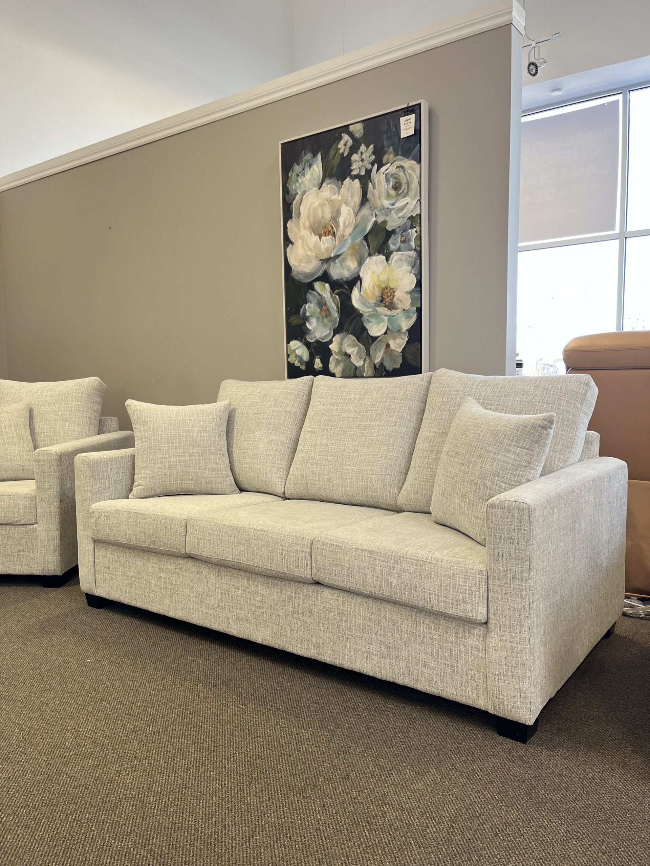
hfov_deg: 53.1
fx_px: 651
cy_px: 433
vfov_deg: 67.3
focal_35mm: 26
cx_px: 325
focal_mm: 5.1
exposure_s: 1/121
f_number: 1.6
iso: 125
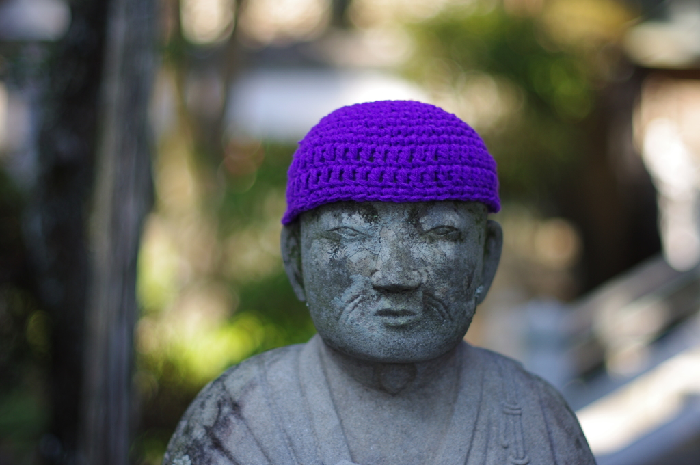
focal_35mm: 75
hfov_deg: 27.0
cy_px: 232
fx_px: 1456
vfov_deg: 18.1
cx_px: 350
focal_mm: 50
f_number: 1.6
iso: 100
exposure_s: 1/640
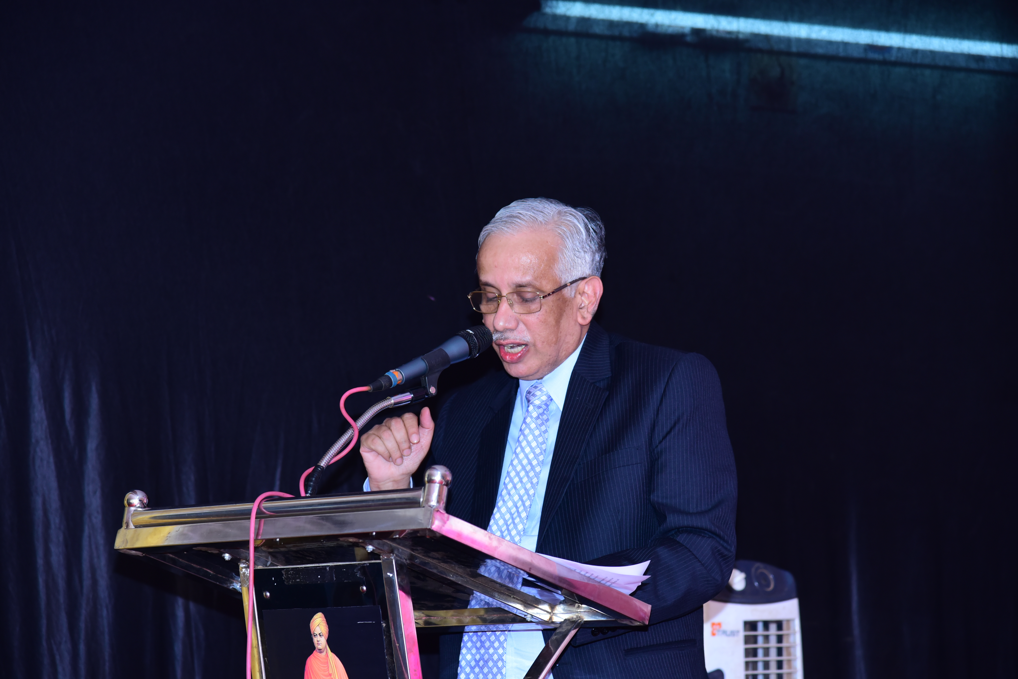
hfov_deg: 17.1
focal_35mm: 120
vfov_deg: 11.4
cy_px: 340
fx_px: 3394
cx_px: 509
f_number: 4.5
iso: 1000
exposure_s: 1/125
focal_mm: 120
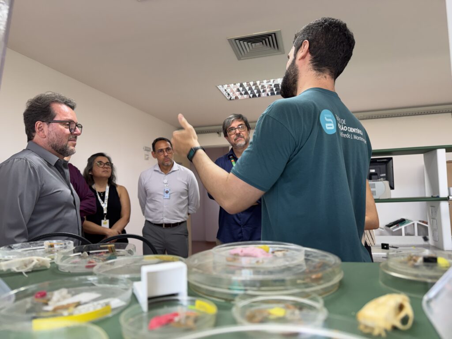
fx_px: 313
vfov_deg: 56.8
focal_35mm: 24
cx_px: 226
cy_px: 170
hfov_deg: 71.6
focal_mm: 6.76
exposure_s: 1/120
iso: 125
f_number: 1.78
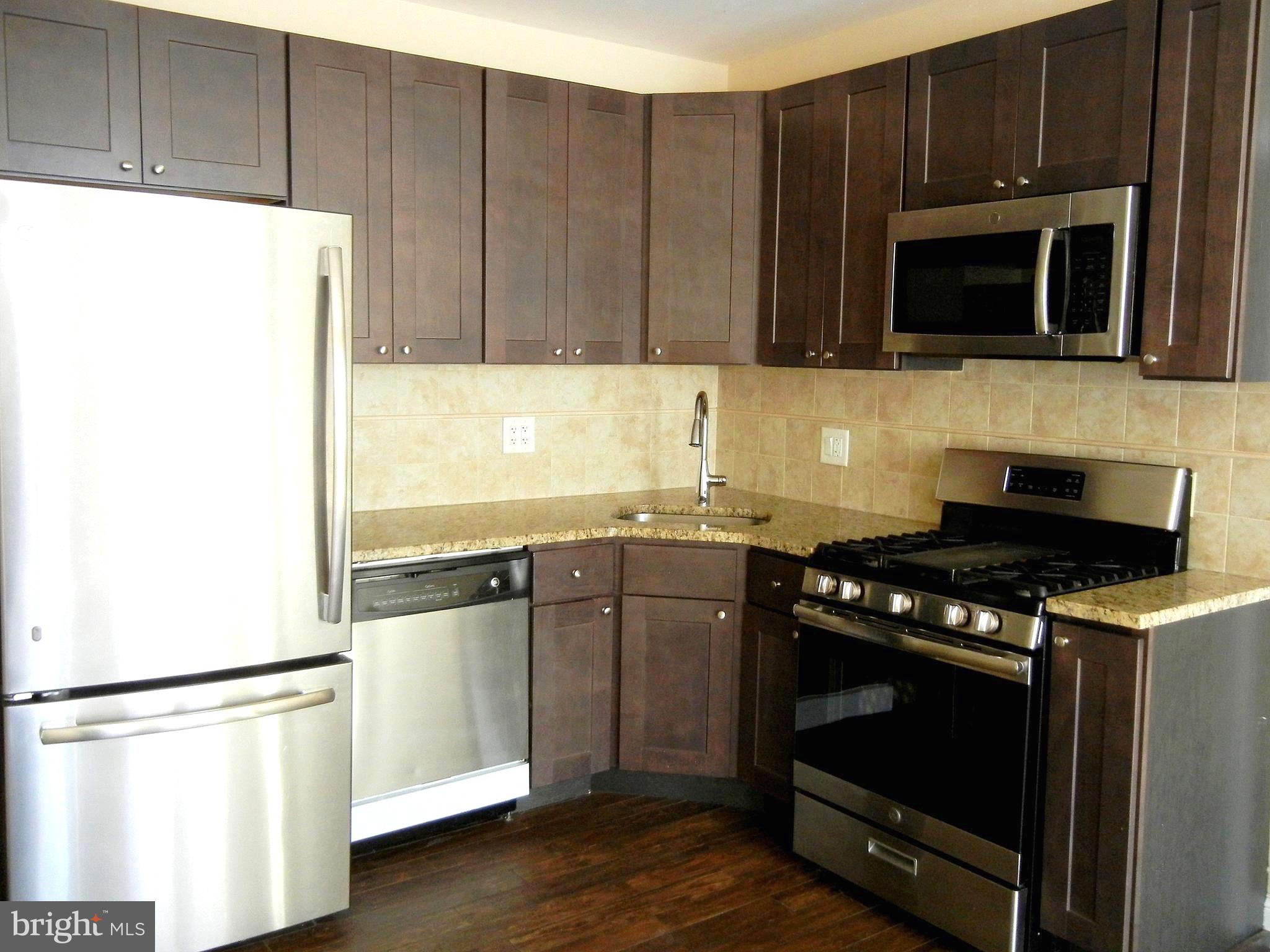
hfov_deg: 60.0
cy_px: 476
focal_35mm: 30
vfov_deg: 46.8
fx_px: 1101
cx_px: 635
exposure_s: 1/15.1
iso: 400
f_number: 3.5
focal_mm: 5.4
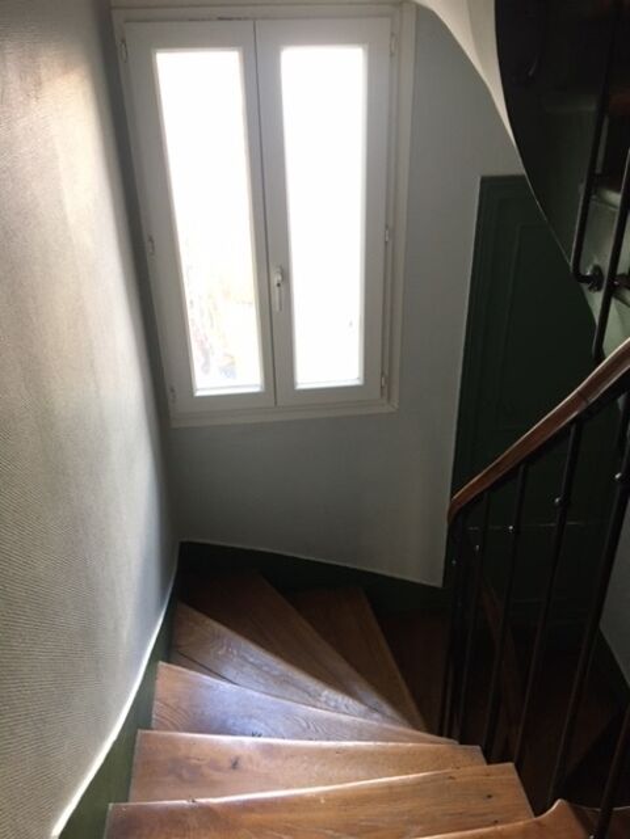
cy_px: 420
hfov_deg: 48.2
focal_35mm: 29
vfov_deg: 61.7
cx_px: 315
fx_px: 704
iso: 160
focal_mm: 4.15
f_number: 2.2
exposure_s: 1/33
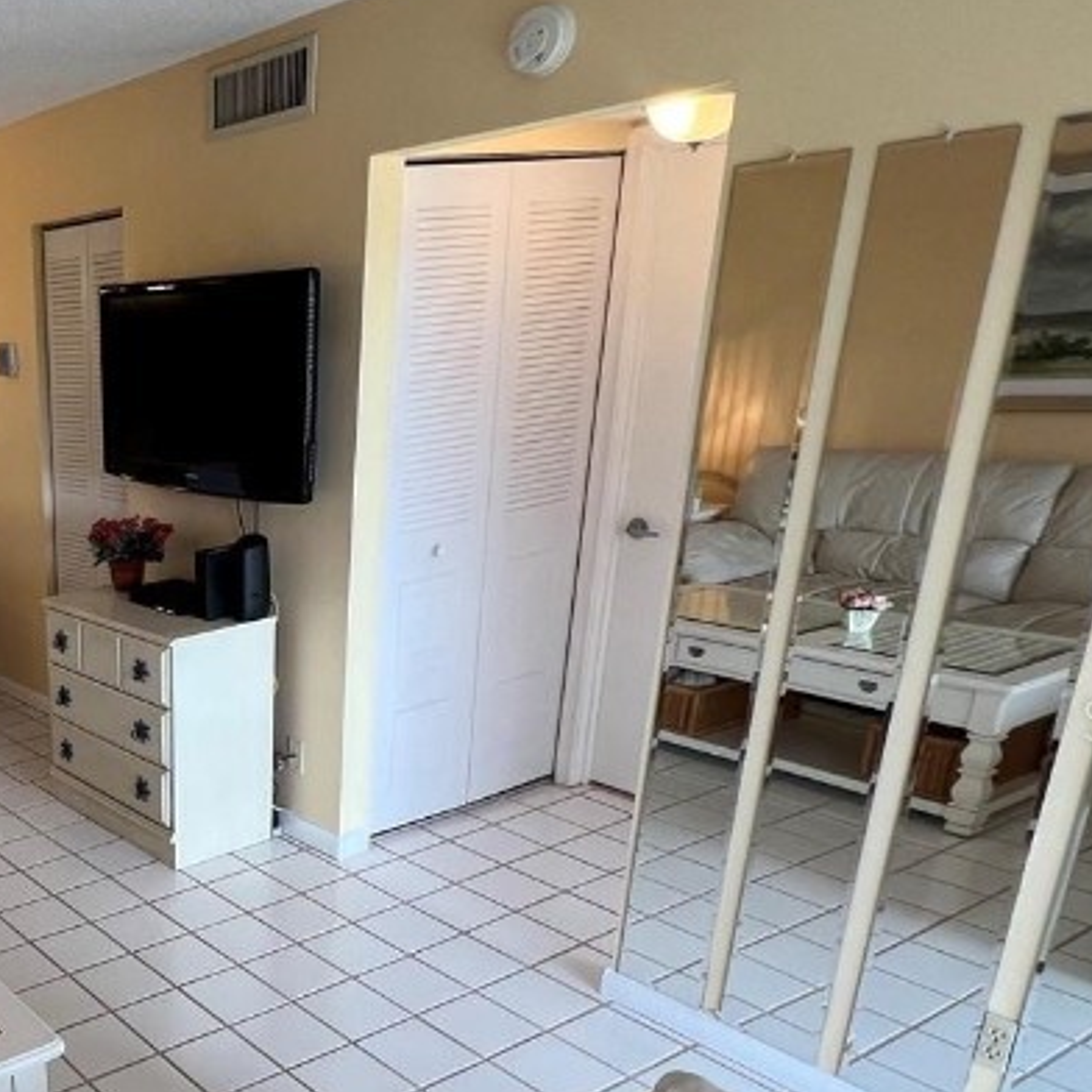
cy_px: 719
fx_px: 1071
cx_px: -81
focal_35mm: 30
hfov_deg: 43.3
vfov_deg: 53.1
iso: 80
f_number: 1.8
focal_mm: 1.57
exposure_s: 1/120
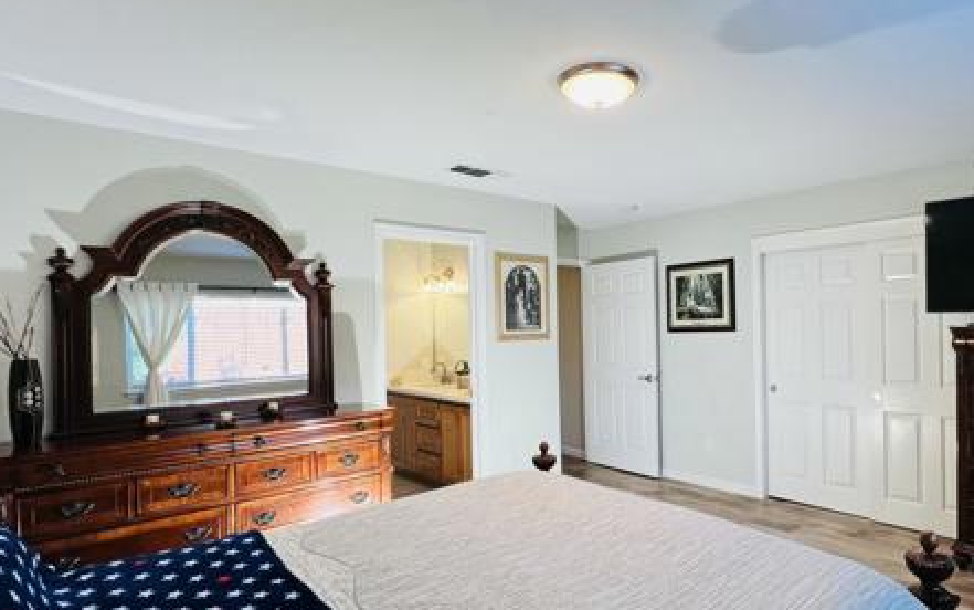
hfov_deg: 83.8
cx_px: 592
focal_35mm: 20
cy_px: 327
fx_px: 531
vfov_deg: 59.6
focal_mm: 1.57
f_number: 1.8
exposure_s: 1/120
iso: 80
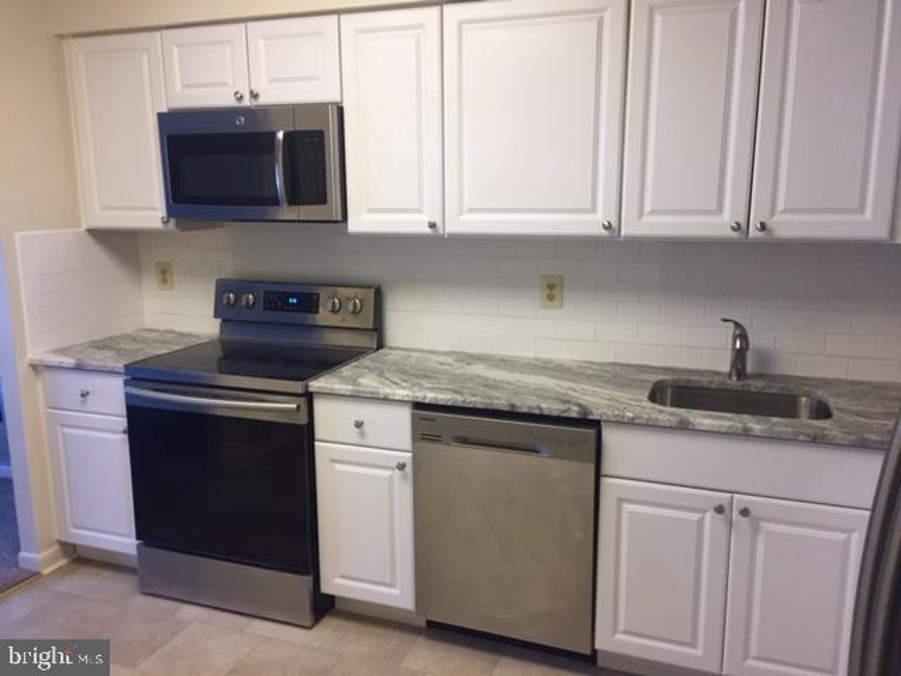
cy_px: 338
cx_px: 450
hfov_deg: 61.7
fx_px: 755
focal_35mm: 29
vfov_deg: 48.2
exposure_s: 1/30
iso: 50
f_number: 2.2
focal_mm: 4.15
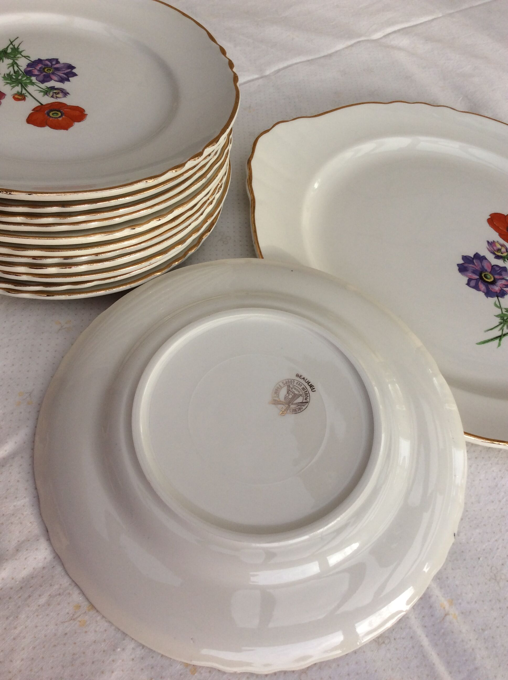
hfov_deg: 44.1
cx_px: 254
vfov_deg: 56.9
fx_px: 628
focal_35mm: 32
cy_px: 340
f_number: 2.4
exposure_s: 1/256
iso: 32
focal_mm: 3.3
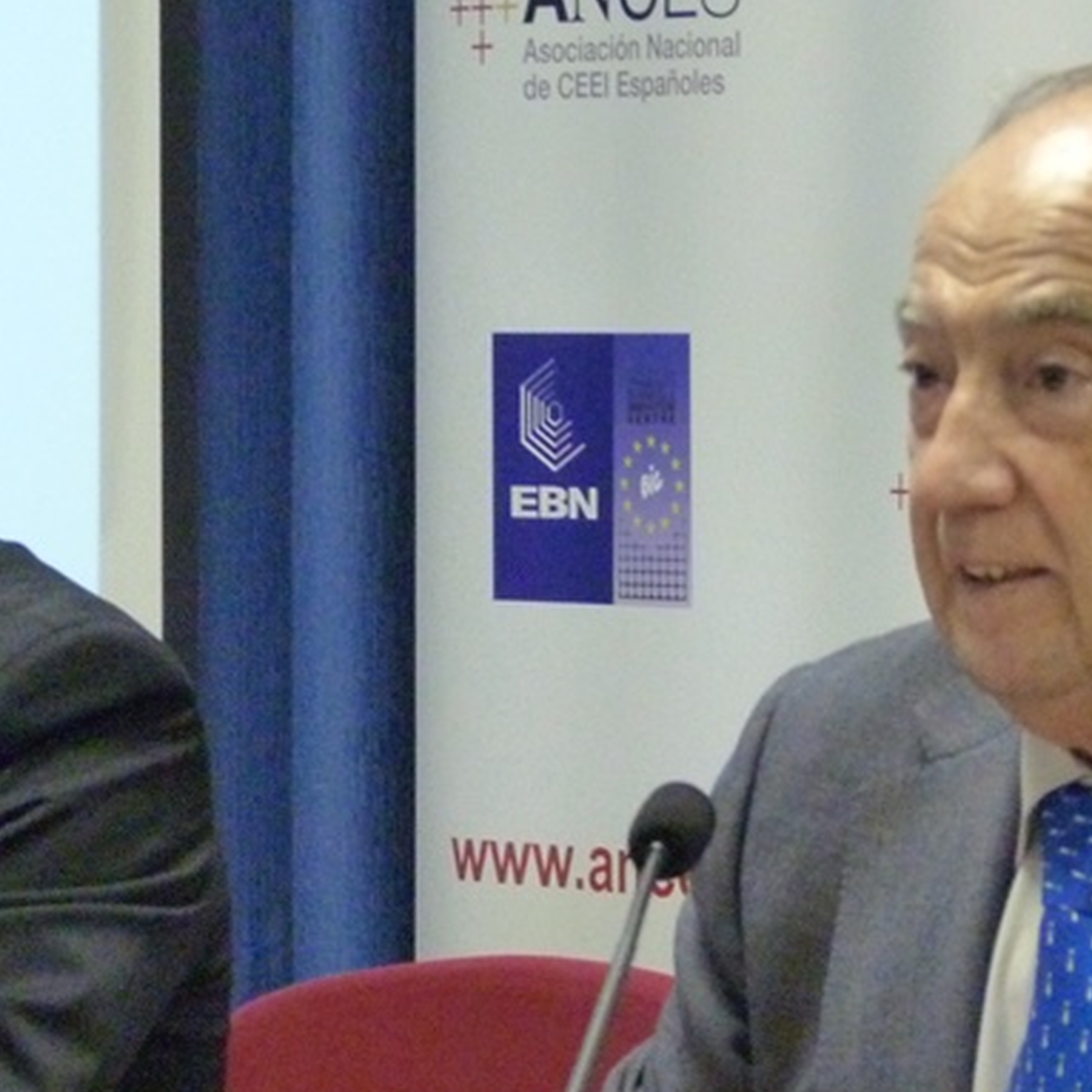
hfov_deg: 7.0
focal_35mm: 248
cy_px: 764
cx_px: 208
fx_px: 8851
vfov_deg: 7.1
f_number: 3.5
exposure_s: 1/20
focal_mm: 19
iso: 800
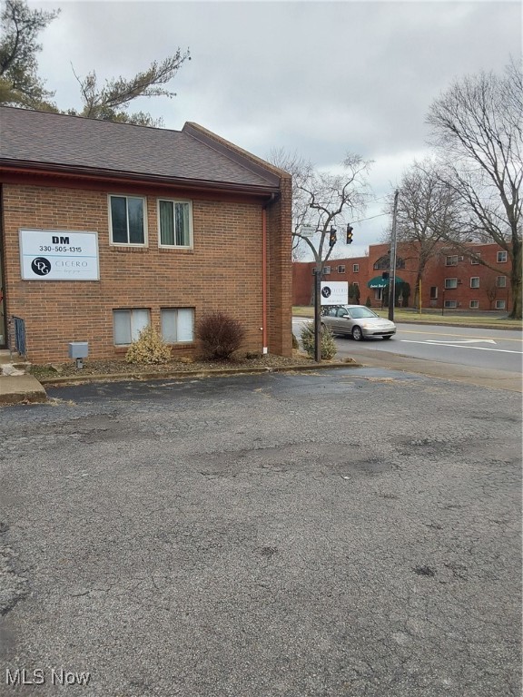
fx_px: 564
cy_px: 348
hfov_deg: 49.7
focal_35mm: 28
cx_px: 262
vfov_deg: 63.4
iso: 50
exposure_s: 1/213
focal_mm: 2.91
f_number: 1.9
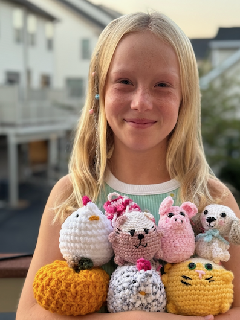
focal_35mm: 58
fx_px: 537
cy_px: 190
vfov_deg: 33.2
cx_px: 133
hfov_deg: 25.2
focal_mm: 6.76
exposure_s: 1/60
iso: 125
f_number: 1.78
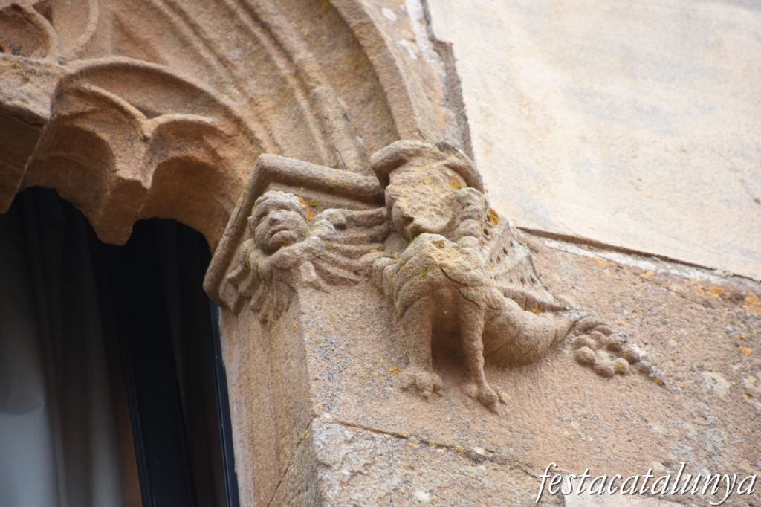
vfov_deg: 3.1
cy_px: 254
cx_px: 380
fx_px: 9509
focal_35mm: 450
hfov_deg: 4.6
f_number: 6.3
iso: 640
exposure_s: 1/320
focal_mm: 300
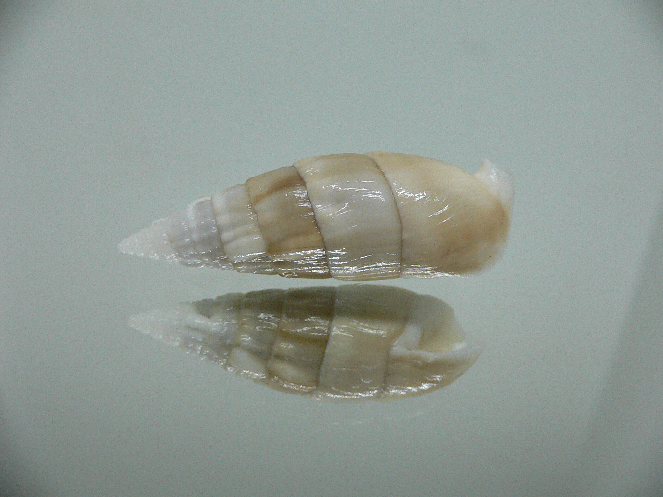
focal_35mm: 35
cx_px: 332
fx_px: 670
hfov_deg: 52.6
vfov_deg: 40.7
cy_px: 248
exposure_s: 1/60
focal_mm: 4.6
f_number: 2.8
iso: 200
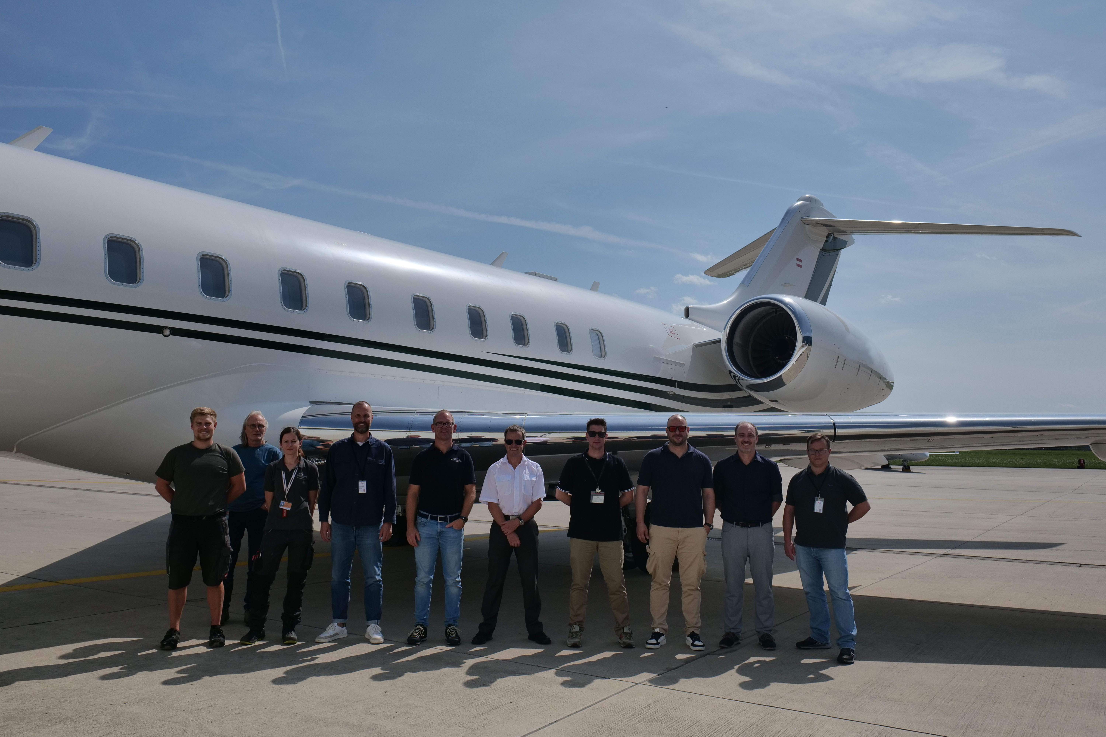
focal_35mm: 29
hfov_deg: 63.7
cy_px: 368
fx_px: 891
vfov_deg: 45.0
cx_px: 553
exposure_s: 1/8000
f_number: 7.1
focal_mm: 29
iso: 800
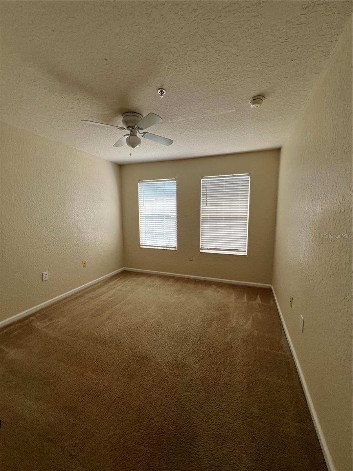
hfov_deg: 89.9
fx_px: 177
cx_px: 176
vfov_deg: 106.2
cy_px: 236
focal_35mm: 13
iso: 32
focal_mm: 1.57
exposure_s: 1/196
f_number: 1.8
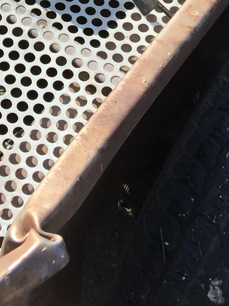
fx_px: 1032
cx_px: -7
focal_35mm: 117
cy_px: -202
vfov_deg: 15.1
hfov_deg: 12.5
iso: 32
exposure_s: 1/1236
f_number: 2.2
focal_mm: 4.15
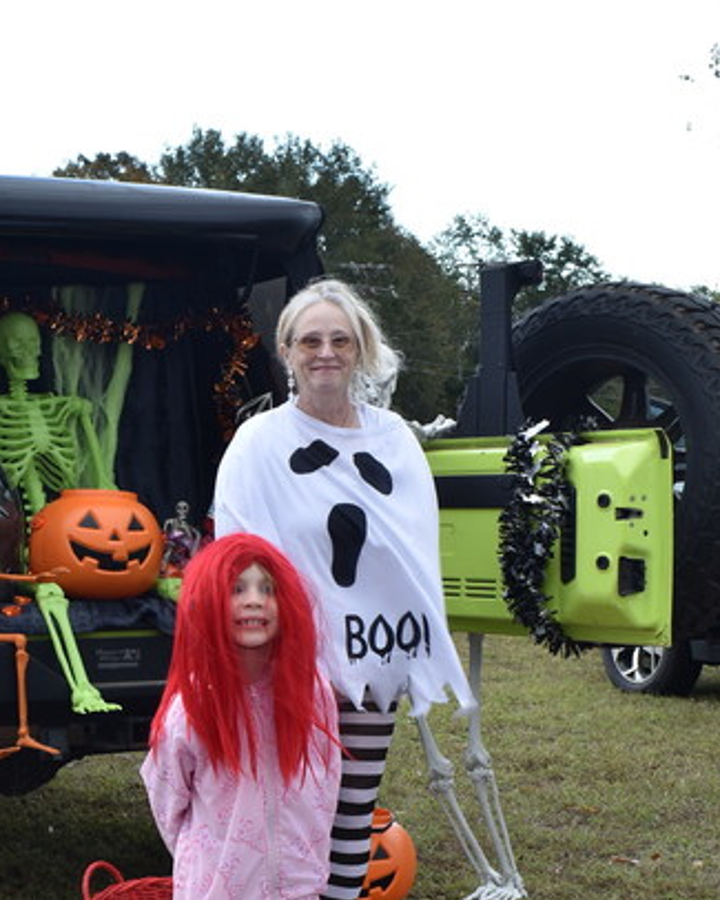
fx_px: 1624
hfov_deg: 24.7
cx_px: 162
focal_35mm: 61
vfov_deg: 30.6
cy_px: 645
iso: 140
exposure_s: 1/40
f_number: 7.1
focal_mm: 22
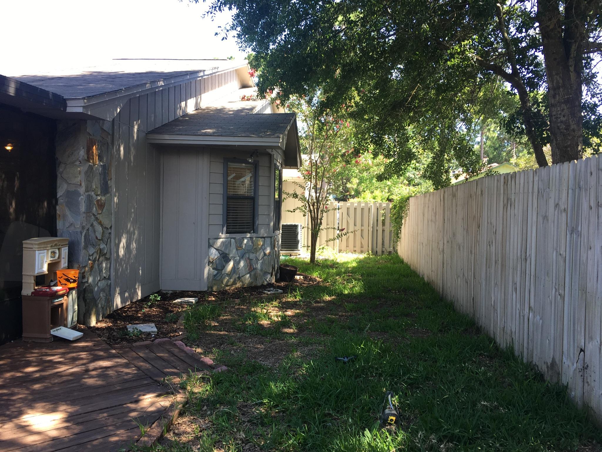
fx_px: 504
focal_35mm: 29
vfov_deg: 48.2
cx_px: 301
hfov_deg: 61.7
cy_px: 226
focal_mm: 4.15
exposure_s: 1/120
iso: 25
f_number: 2.2
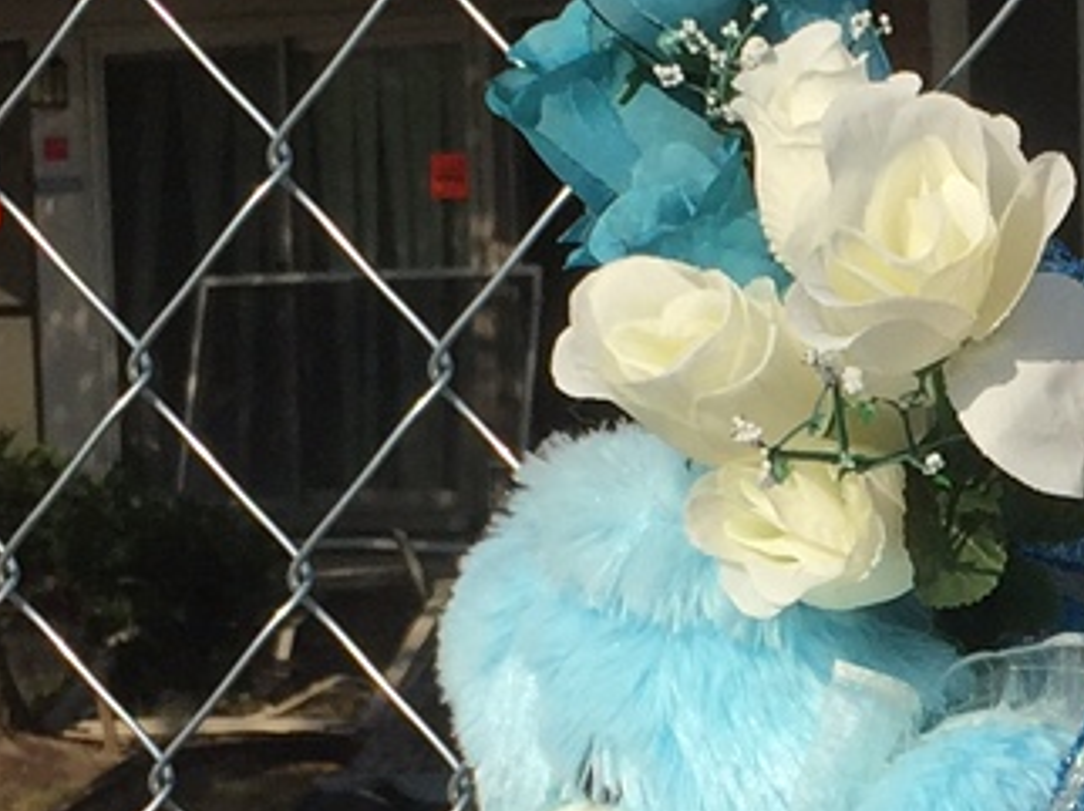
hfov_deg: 12.9
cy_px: 946
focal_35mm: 147
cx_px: 1454
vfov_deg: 9.9
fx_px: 4600
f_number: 2.2
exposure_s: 1/3597
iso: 32
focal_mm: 4.15
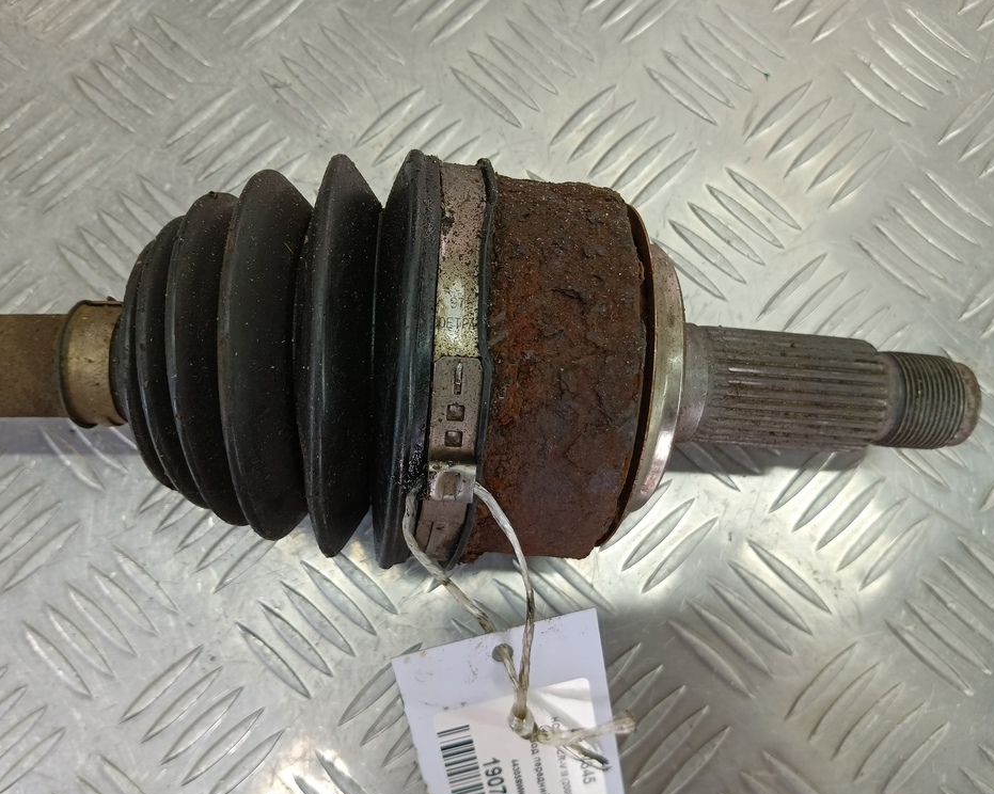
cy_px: 391
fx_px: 853
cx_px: 461
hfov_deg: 60.4
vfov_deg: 49.9
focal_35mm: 29
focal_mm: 4.11
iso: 90
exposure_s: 1/50
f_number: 1.6
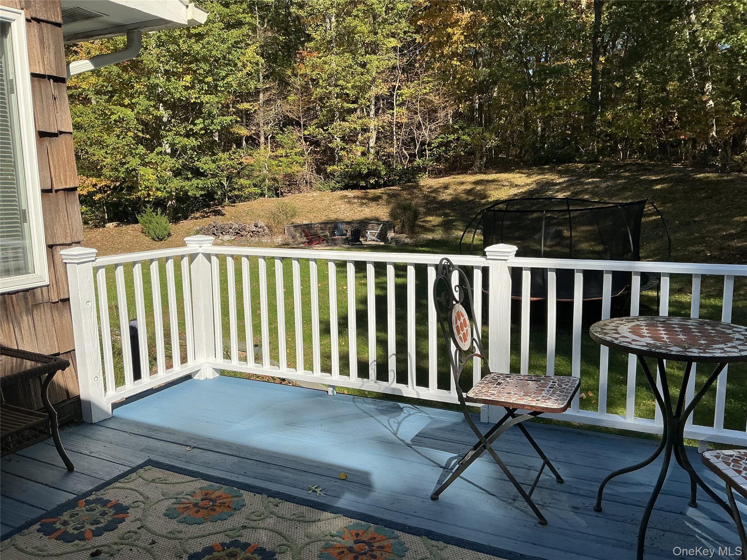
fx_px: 626
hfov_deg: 61.7
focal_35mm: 29
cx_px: 374
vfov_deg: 48.2
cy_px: 280
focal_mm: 3
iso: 25
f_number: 1.8
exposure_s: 1/1786
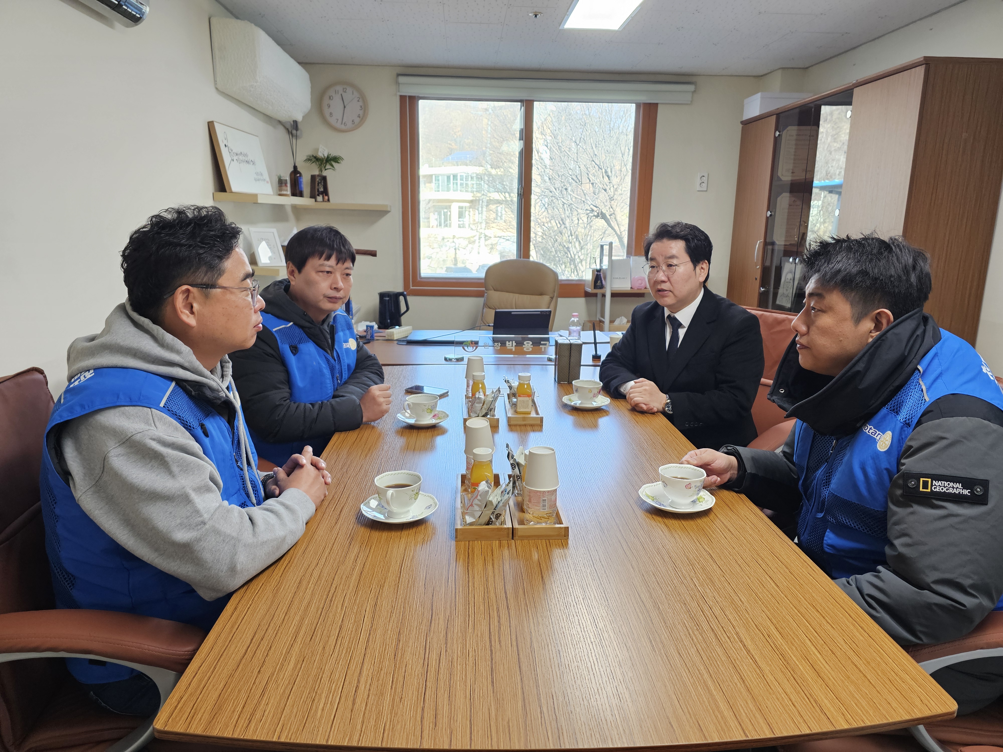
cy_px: 376
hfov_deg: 73.9
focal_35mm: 23
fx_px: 666
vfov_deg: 58.9
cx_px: 502
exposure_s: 1/120
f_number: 1.7
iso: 250
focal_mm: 6.3
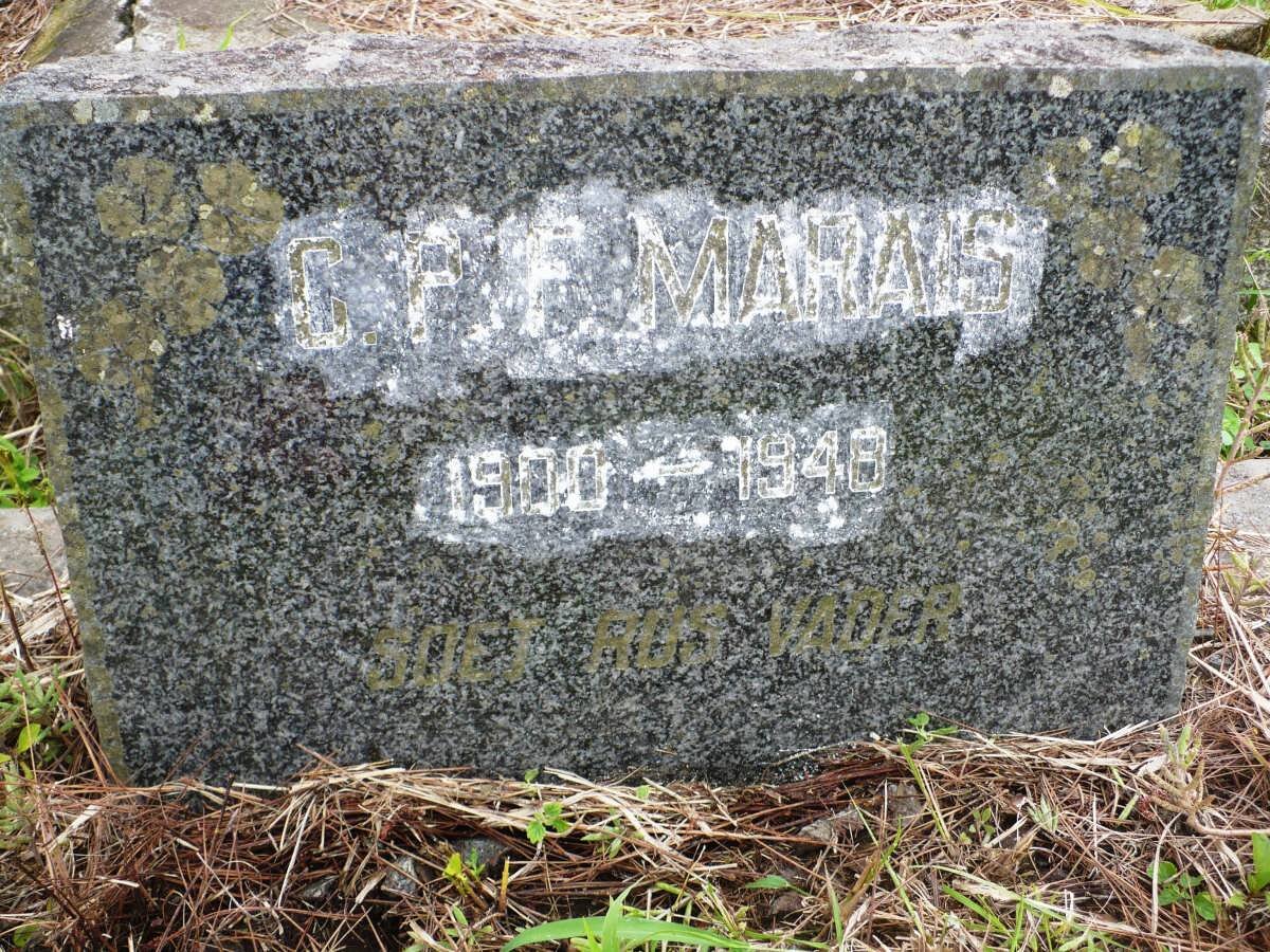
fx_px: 1357
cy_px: 476
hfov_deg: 50.1
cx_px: 635
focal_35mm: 37
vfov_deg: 38.7
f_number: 2.8
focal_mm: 6.1
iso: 100
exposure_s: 1/100
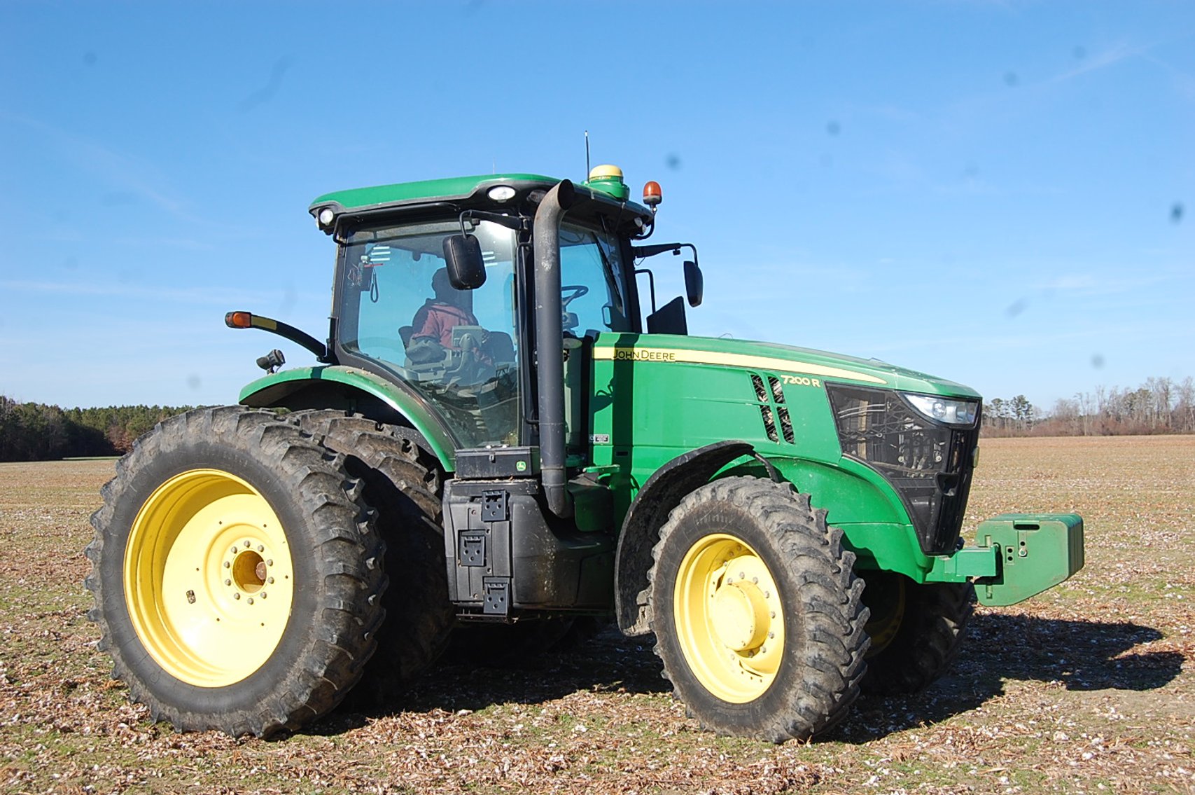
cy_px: 398
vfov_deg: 31.8
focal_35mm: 42
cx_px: 598
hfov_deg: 46.4
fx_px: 1393
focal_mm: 28
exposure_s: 1/320
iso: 200
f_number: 9
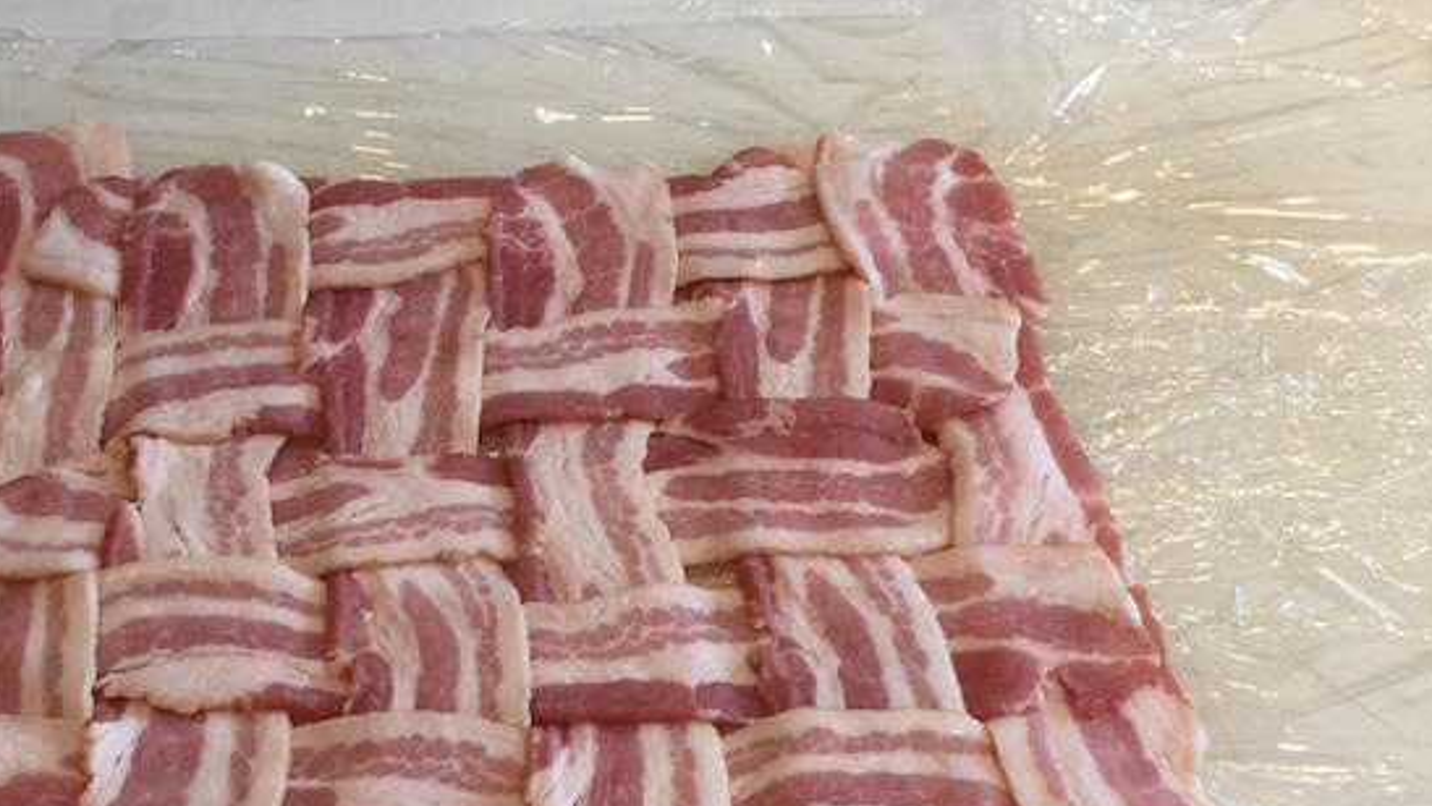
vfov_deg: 22.9
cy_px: 587
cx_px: 571
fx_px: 1975
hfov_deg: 39.7
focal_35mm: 52
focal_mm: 4.15
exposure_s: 1/30
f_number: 2.2
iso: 32
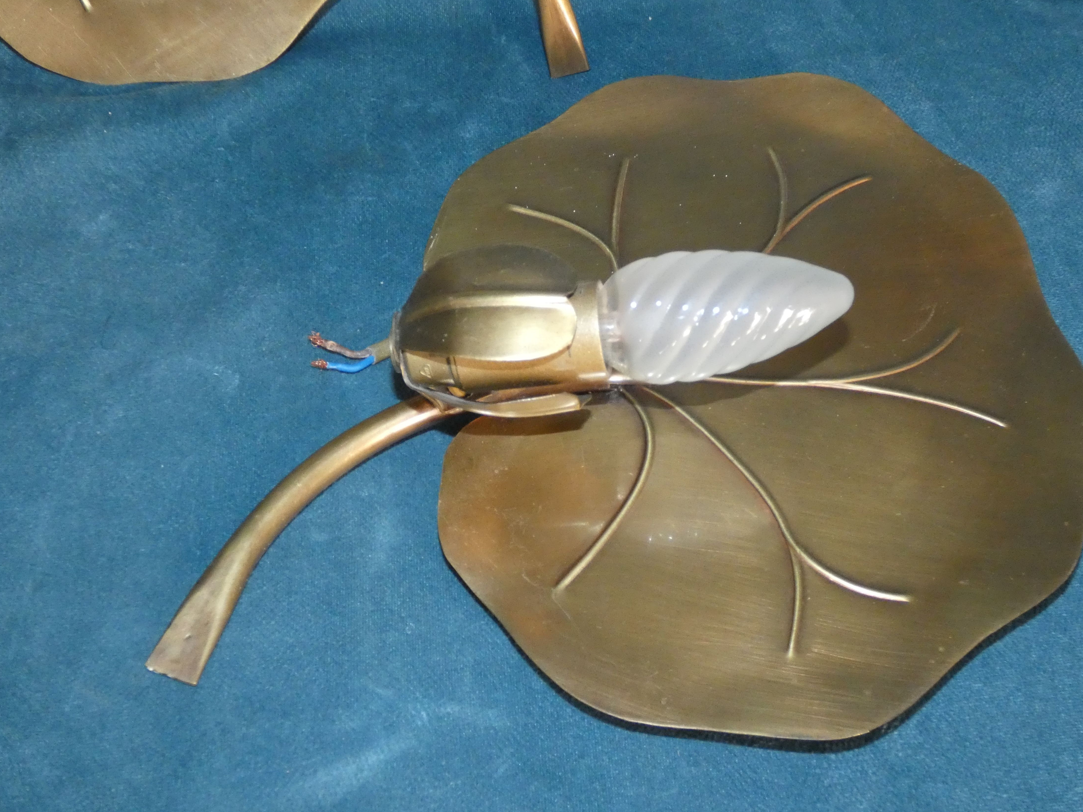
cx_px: 602
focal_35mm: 48
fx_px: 1502
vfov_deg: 30.3
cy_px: 412
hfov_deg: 39.6
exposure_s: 1/60
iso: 800
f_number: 3.7
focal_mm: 7.8
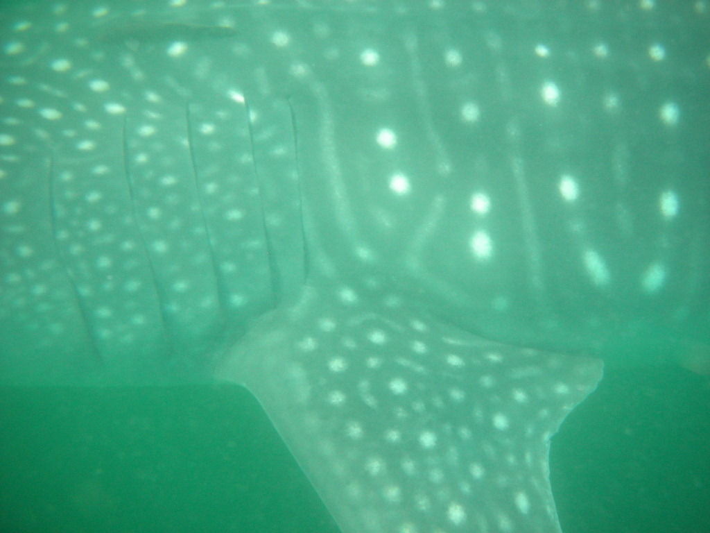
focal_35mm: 35
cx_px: 355
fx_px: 718
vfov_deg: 40.7
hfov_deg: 52.6
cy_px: 266
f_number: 3
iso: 162
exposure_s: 1/147
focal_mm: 5.8
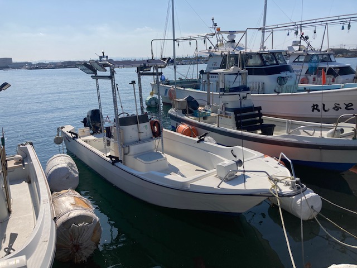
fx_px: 289
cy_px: 134
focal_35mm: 28
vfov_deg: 49.7
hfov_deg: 63.4
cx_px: 178
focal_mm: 3.99
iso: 25
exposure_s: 1/4808
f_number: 1.8
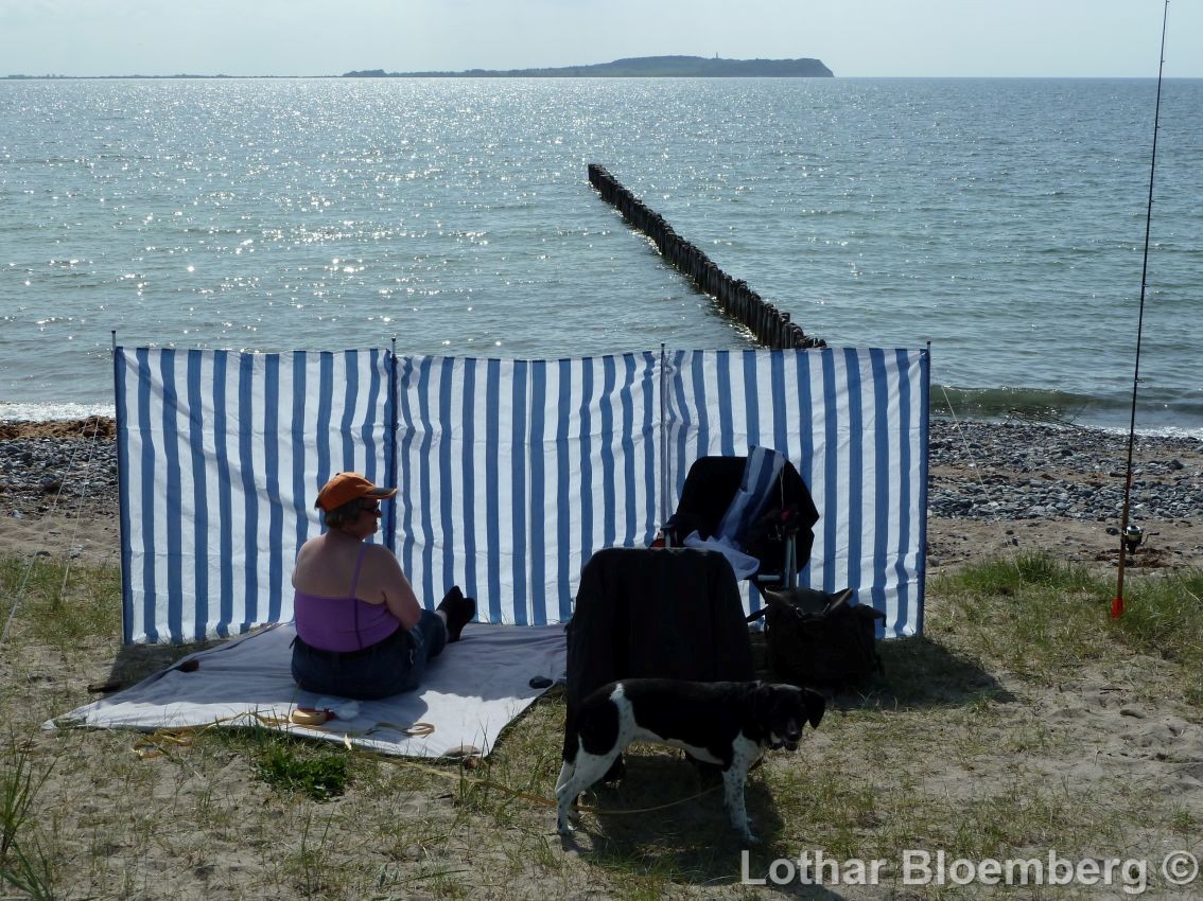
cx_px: 602
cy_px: 450
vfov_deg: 28.0
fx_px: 1807
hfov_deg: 36.8
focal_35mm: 52
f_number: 5.6
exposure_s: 1/640
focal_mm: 8.5
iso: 80
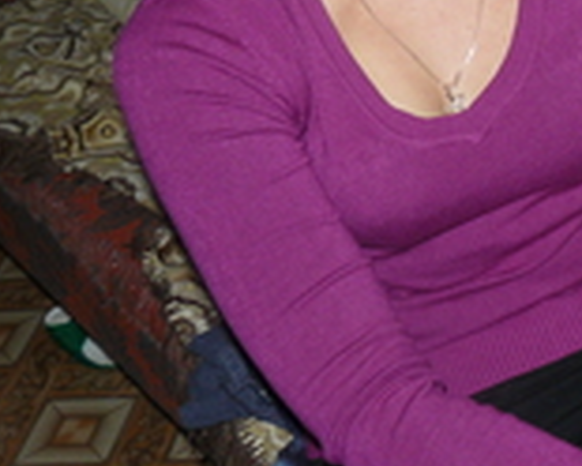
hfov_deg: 17.6
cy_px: -86
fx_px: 1757
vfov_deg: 14.6
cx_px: 770
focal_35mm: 102
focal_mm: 6
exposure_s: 1/30
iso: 100
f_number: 2.8
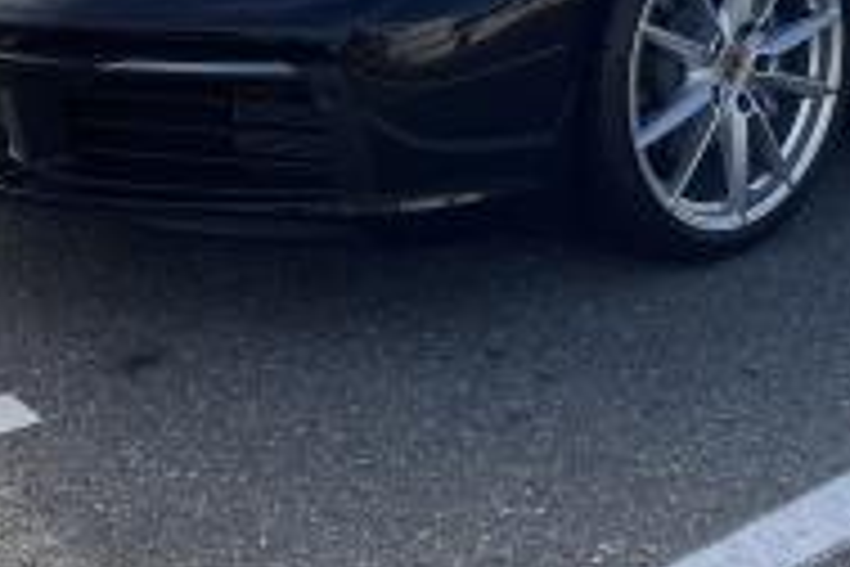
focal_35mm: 72
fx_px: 1700
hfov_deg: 27.5
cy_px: 32
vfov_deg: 18.5
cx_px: 688
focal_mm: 5.1
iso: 32
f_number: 1.6
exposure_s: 1/3559
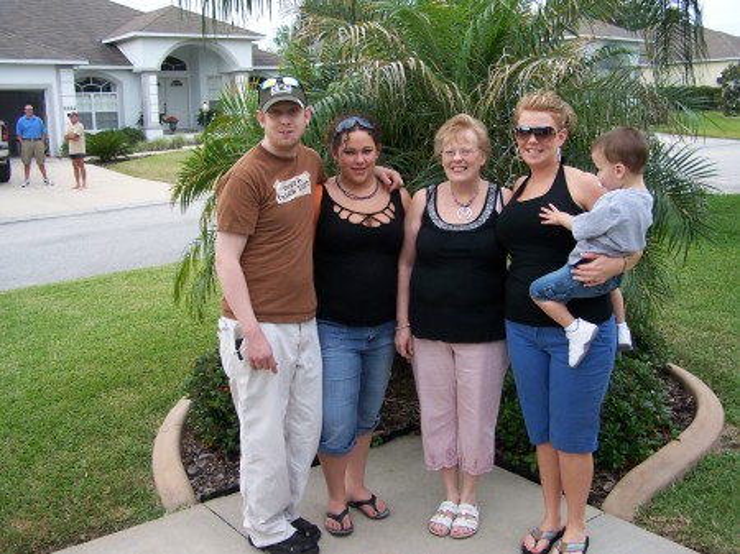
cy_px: 277
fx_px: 812
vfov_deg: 37.7
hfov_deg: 49.0
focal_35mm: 38
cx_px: 370
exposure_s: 1/200
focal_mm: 6.3
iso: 80
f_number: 2.8
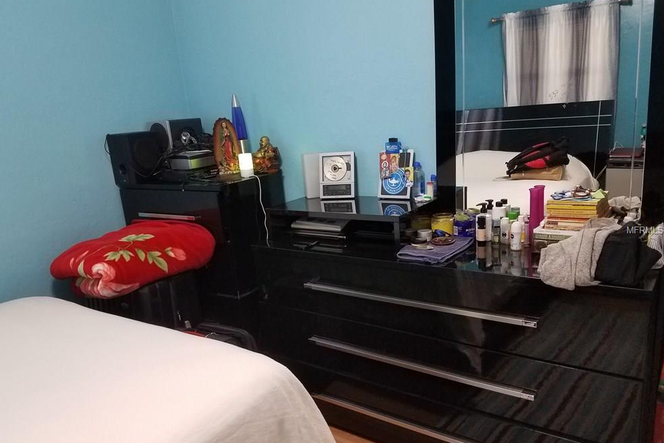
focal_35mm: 28
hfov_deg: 65.5
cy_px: 231
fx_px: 516
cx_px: 324
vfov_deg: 46.4
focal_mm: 4.2
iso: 160
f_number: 1.7
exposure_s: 1/30
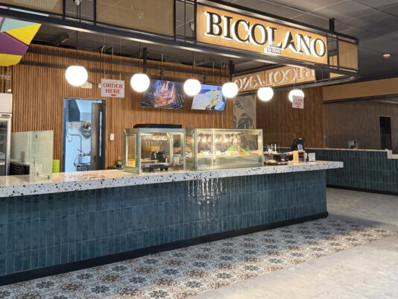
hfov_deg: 58.1
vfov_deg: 45.2
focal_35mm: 31
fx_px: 357
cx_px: 174
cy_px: 116
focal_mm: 6.76
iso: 250
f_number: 1.78
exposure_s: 1/60
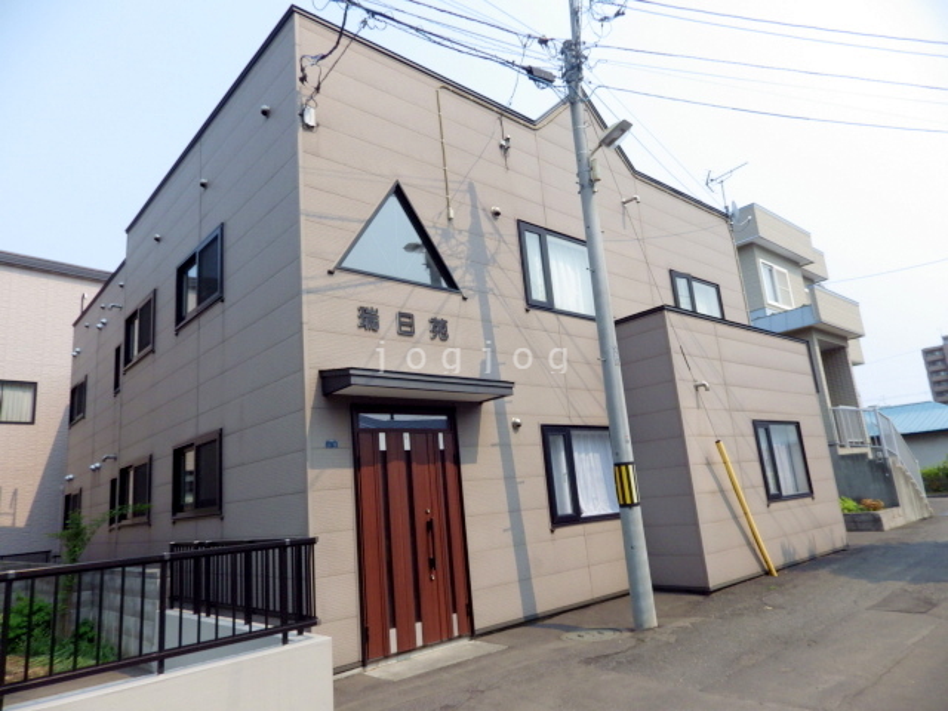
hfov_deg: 76.4
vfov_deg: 61.1
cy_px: 356
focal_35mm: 22
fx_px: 602
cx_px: 474
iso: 100
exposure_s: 1/1250
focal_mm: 4
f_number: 3.1
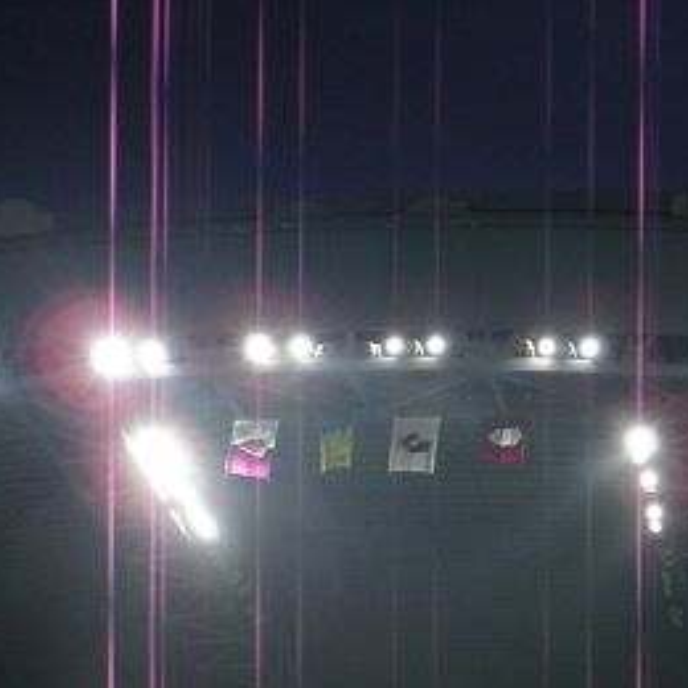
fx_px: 2676
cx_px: 363
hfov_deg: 14.7
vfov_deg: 14.7
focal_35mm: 119
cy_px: 345
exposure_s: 1/77.3
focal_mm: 15.4
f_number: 4
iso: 200
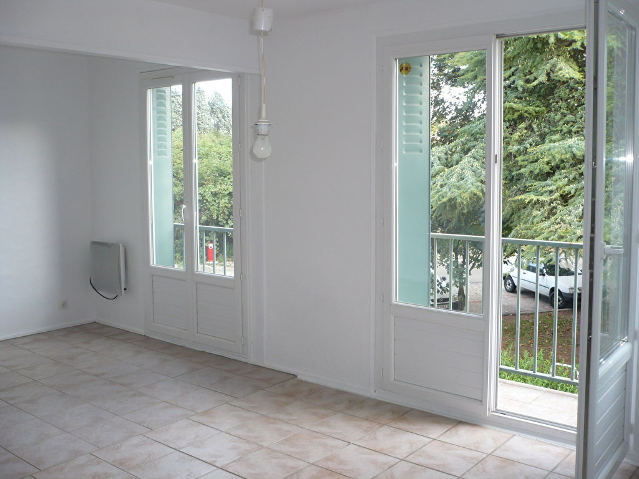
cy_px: 240
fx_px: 646
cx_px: 320
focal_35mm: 35
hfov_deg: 52.6
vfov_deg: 40.7
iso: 100
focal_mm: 5.8
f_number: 2.8
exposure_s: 1/40
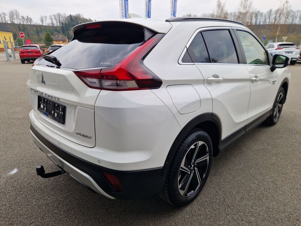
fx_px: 200
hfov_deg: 73.9
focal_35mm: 23
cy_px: 113
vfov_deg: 58.9
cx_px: 150
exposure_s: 1/2273
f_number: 1.8
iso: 50
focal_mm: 5.4
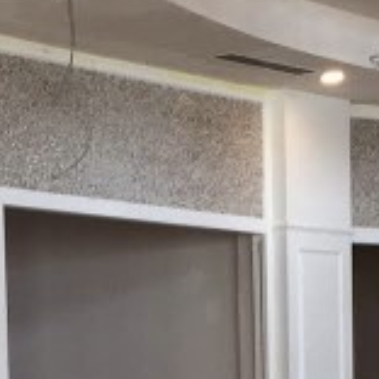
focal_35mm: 168
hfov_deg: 10.4
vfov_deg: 10.0
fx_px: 2081
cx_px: 148
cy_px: 605
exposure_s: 1/60
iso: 40
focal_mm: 4.15
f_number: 2.2
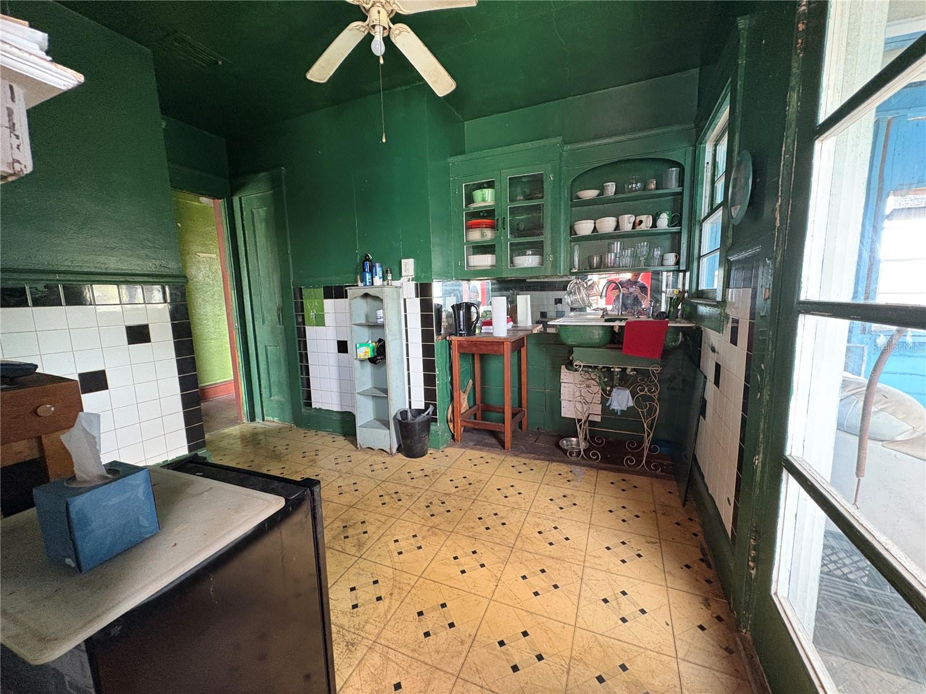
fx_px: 375
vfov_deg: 85.7
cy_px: 347
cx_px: 463
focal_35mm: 14
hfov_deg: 102.1
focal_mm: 2.22
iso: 500
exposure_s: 1/60
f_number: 2.2
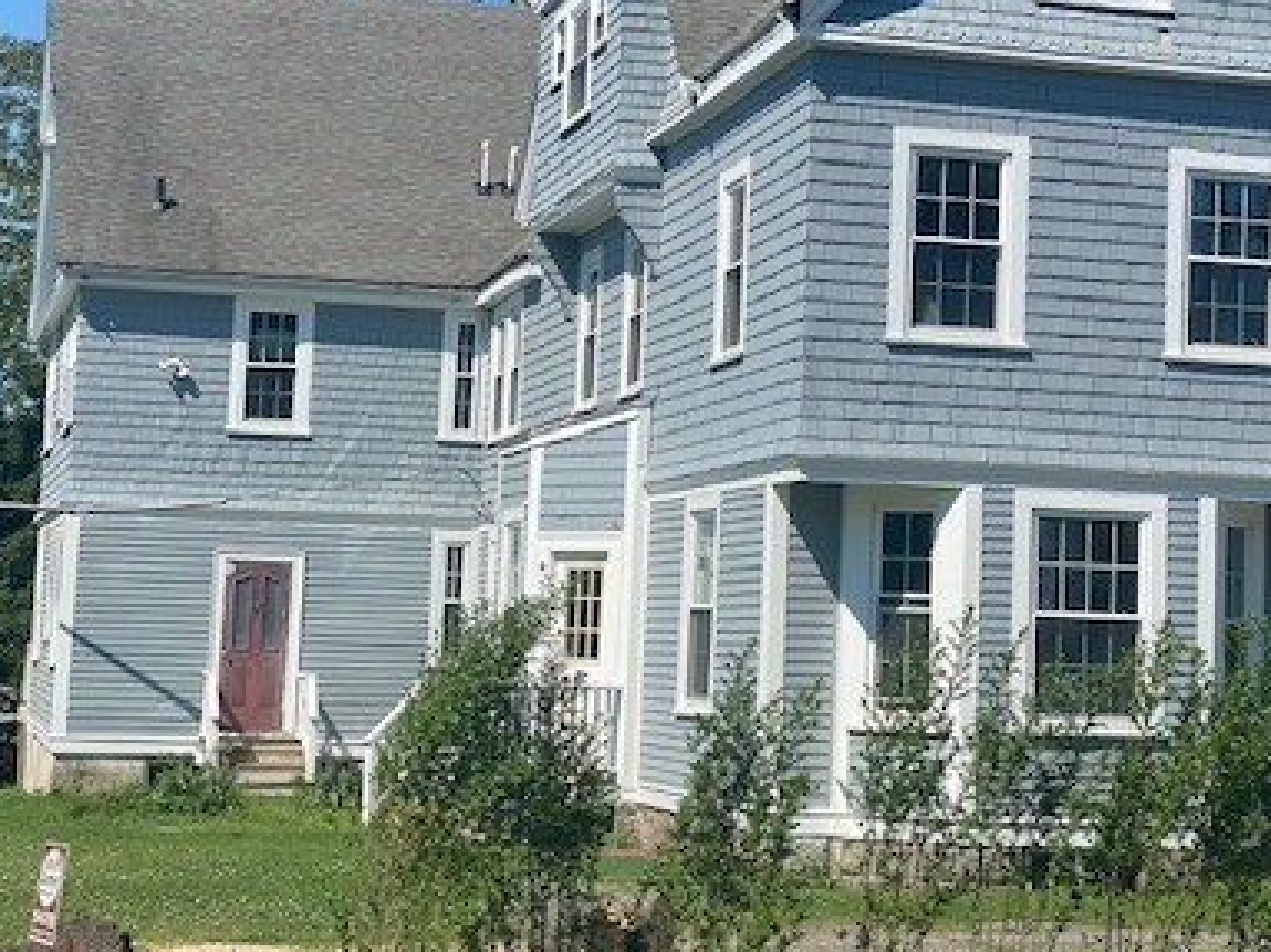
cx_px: 866
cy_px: 299
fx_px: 3193
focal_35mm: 87
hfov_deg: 22.4
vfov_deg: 16.9
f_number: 2
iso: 20
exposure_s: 1/1597
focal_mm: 6
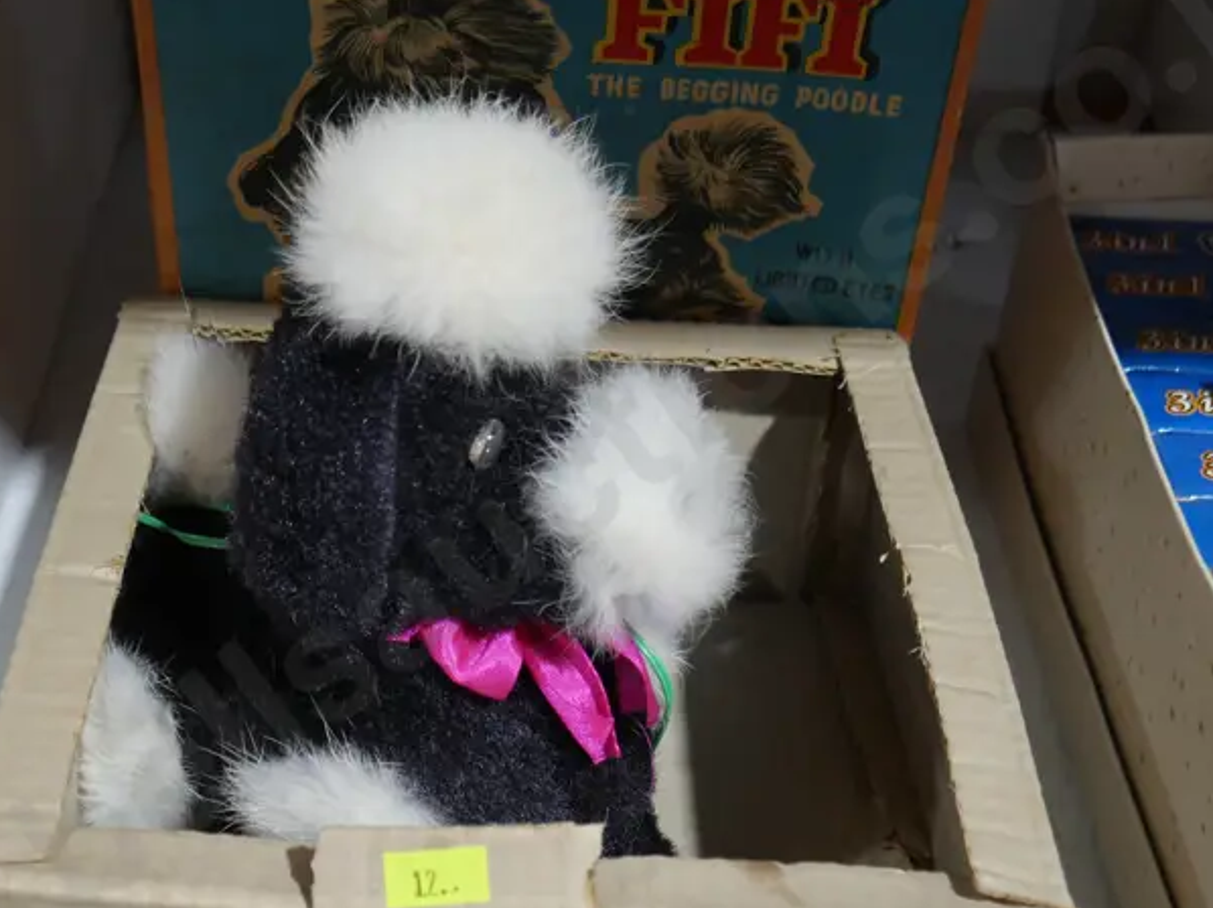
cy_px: 544
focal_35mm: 48
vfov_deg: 30.2
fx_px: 1681
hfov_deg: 39.5
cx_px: 501
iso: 400
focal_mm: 14
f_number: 3.5
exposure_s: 1/60
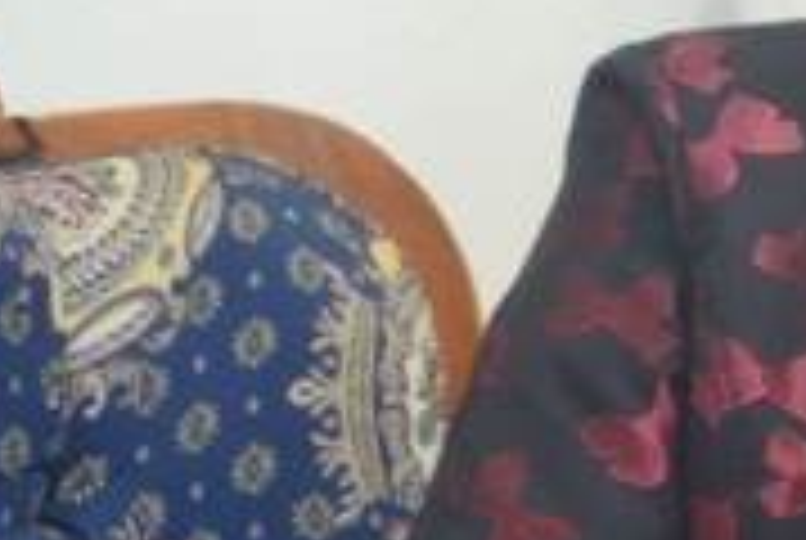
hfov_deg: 9.9
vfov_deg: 6.8
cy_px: 297
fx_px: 4530
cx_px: 1078
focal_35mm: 202
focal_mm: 46
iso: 800
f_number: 5.3
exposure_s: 1/8
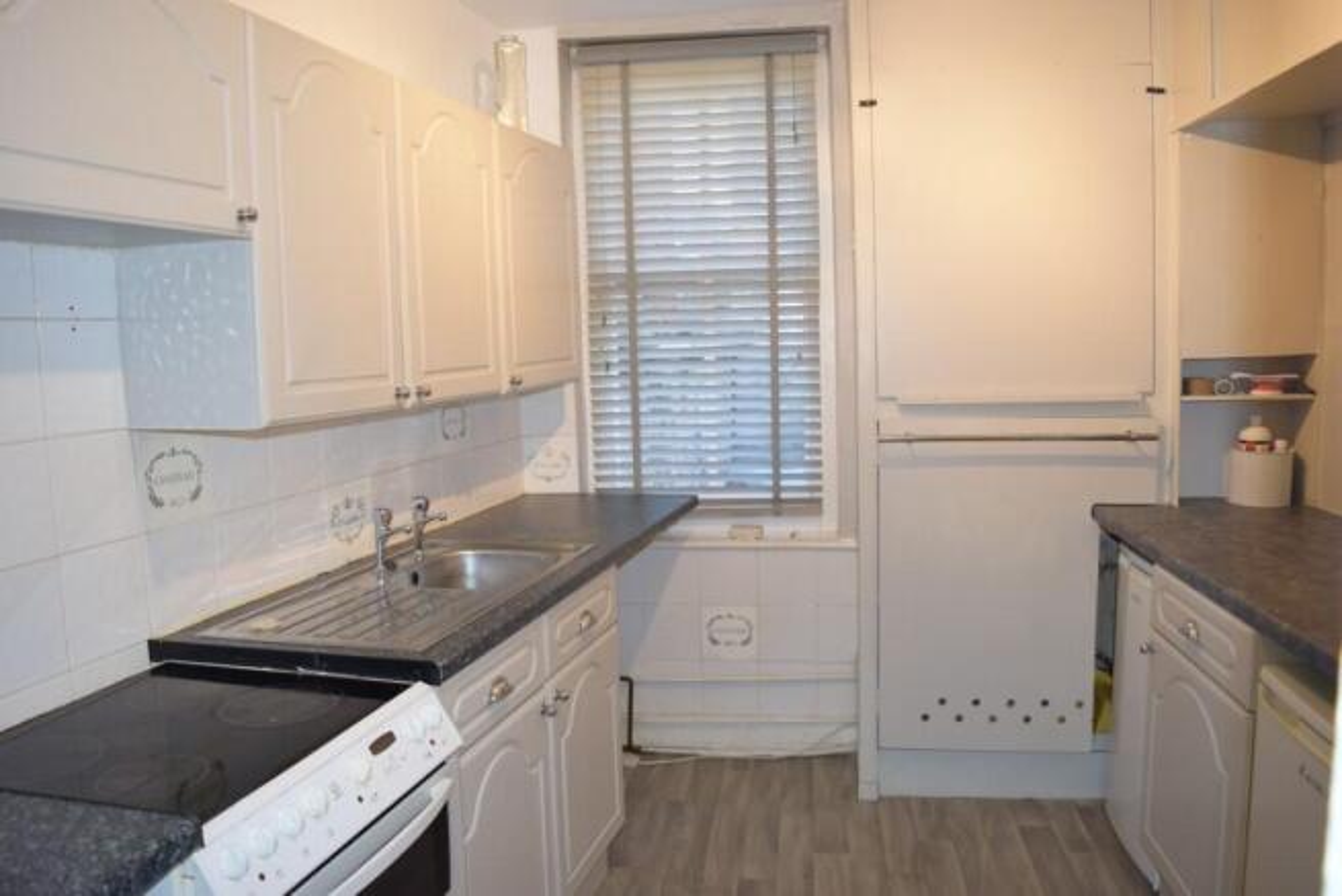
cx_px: 671
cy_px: 448
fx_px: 1007
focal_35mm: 27
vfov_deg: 48.0
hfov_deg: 67.4
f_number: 4
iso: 400
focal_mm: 18
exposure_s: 1/40
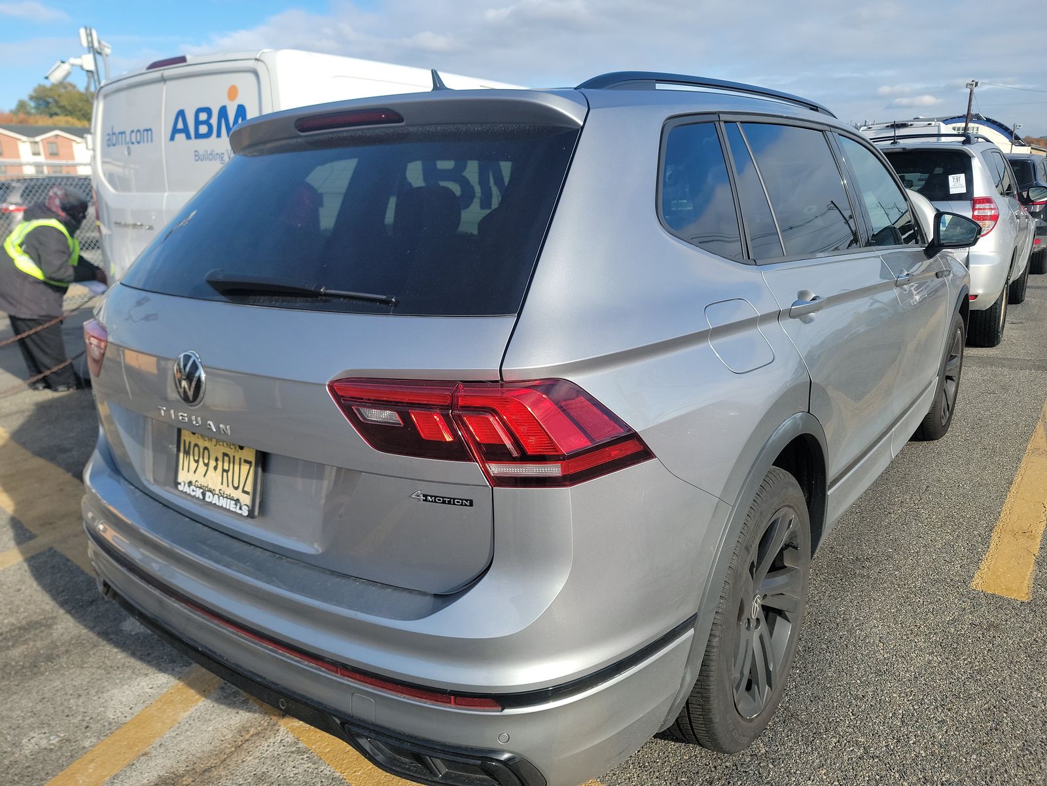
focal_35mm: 24
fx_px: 726
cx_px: 524
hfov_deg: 71.6
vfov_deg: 56.8
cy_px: 393
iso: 50
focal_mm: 6.7
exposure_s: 1/600
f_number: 1.8
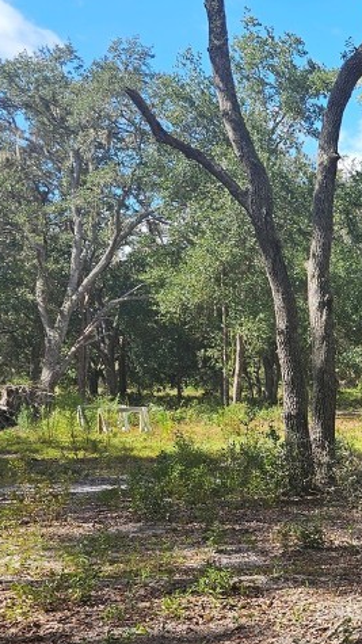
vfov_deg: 37.5
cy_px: 485
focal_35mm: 54
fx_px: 922
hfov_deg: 17.4
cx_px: 678
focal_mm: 6.3
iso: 10
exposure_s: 1/239
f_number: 1.7
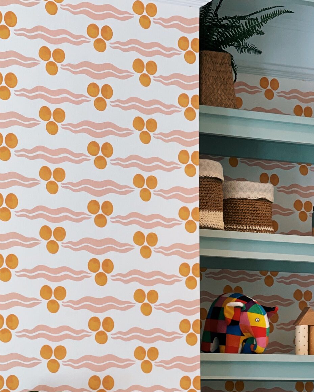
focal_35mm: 137
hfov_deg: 11.2
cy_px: 355
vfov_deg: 13.9
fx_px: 1591
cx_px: 55
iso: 64
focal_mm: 7.5
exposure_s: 1/100
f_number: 2.2
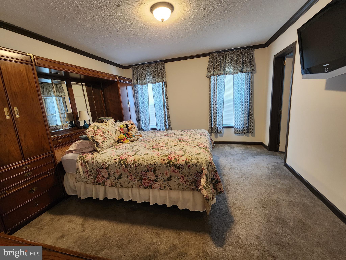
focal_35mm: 13
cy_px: 130
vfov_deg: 89.9
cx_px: 173
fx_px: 130
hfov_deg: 106.2
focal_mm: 2.2
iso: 320
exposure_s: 1/30
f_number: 2.2
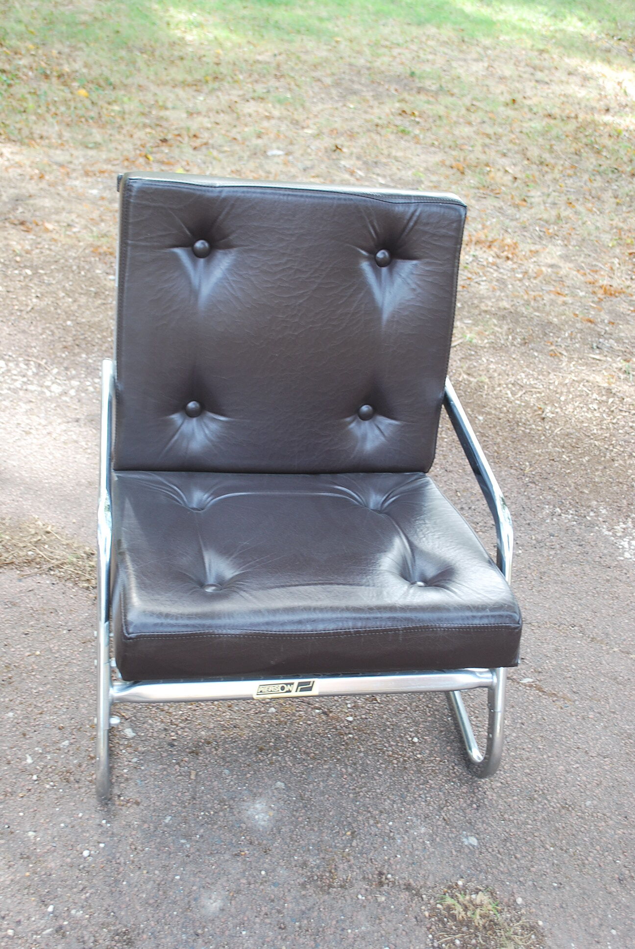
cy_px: 474
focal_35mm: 39
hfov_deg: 34.3
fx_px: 1029
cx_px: 318
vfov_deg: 49.5
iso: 200
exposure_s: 1/50
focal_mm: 26
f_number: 4.5
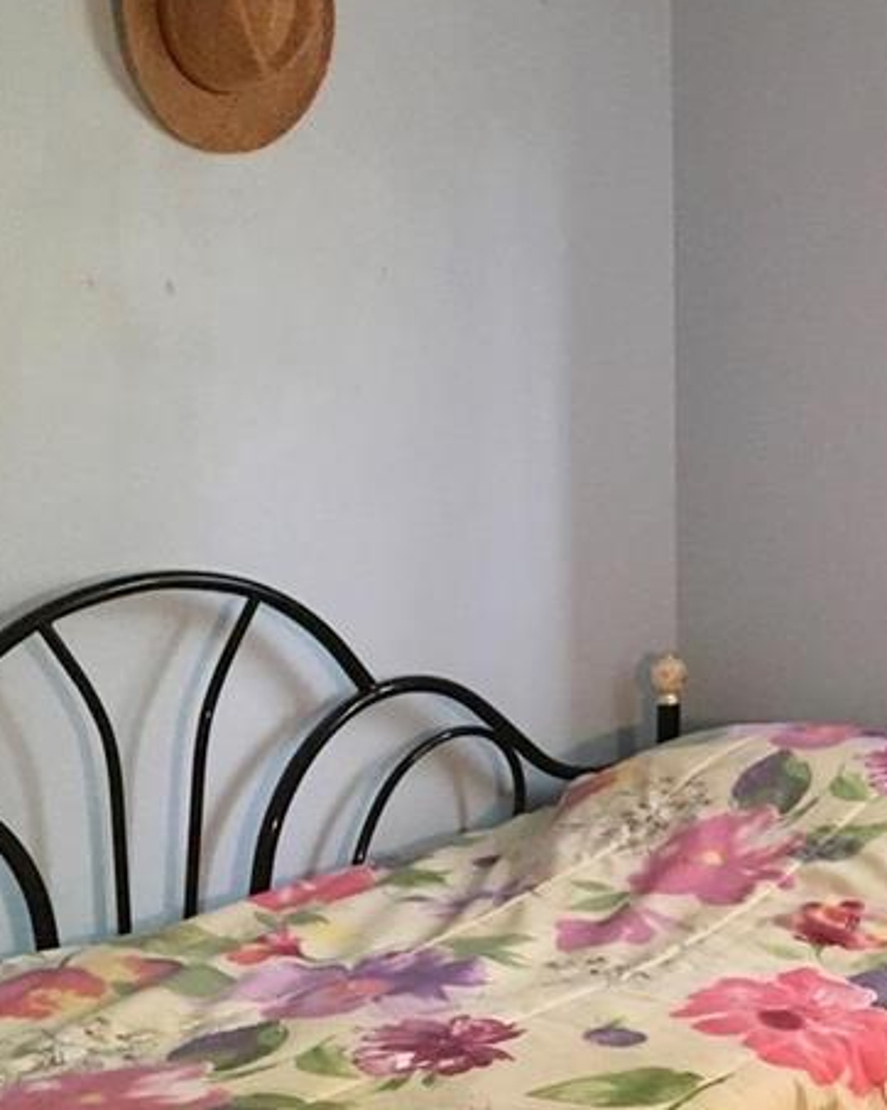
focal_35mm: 64
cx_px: 885
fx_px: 2102
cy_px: 444
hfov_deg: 22.9
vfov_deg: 29.5
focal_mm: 4.15
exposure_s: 1/30
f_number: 2.2
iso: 160
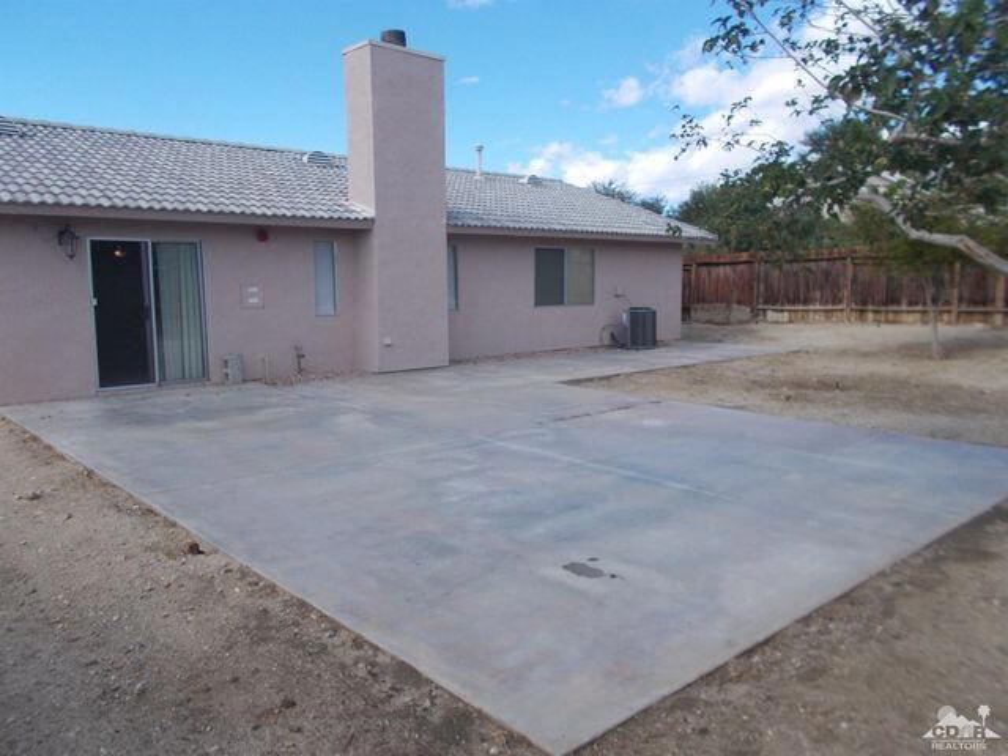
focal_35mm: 26
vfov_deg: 53.1
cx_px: 504
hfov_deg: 67.3
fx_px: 757
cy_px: 378
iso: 80
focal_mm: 4.6
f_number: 8
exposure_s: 1/100
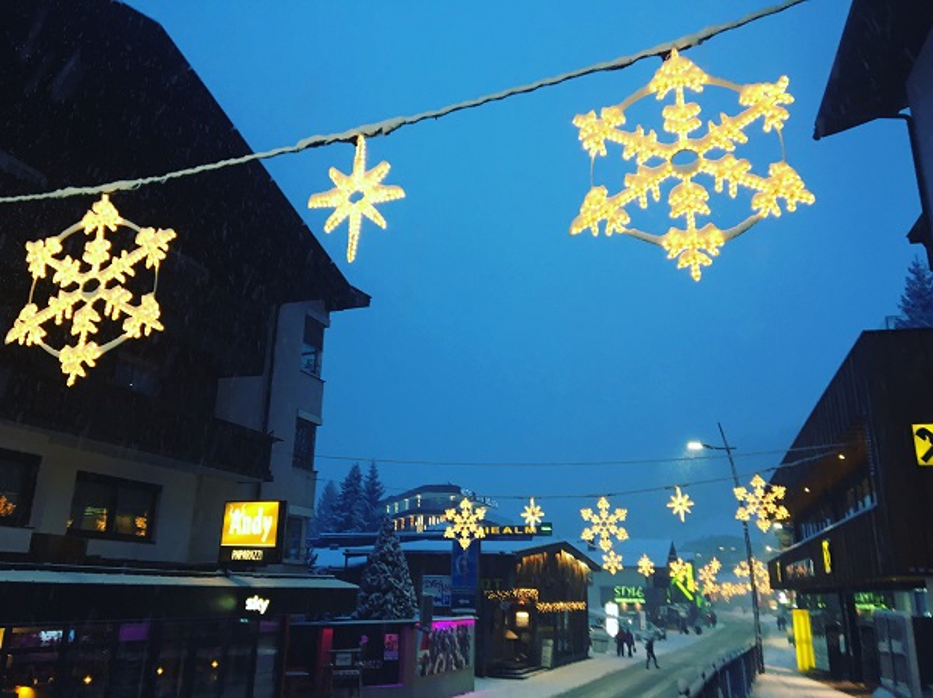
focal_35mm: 29
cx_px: 466
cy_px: 349
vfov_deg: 48.2
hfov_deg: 61.7
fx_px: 781
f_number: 2.2
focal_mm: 4.15
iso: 100
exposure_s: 1/33
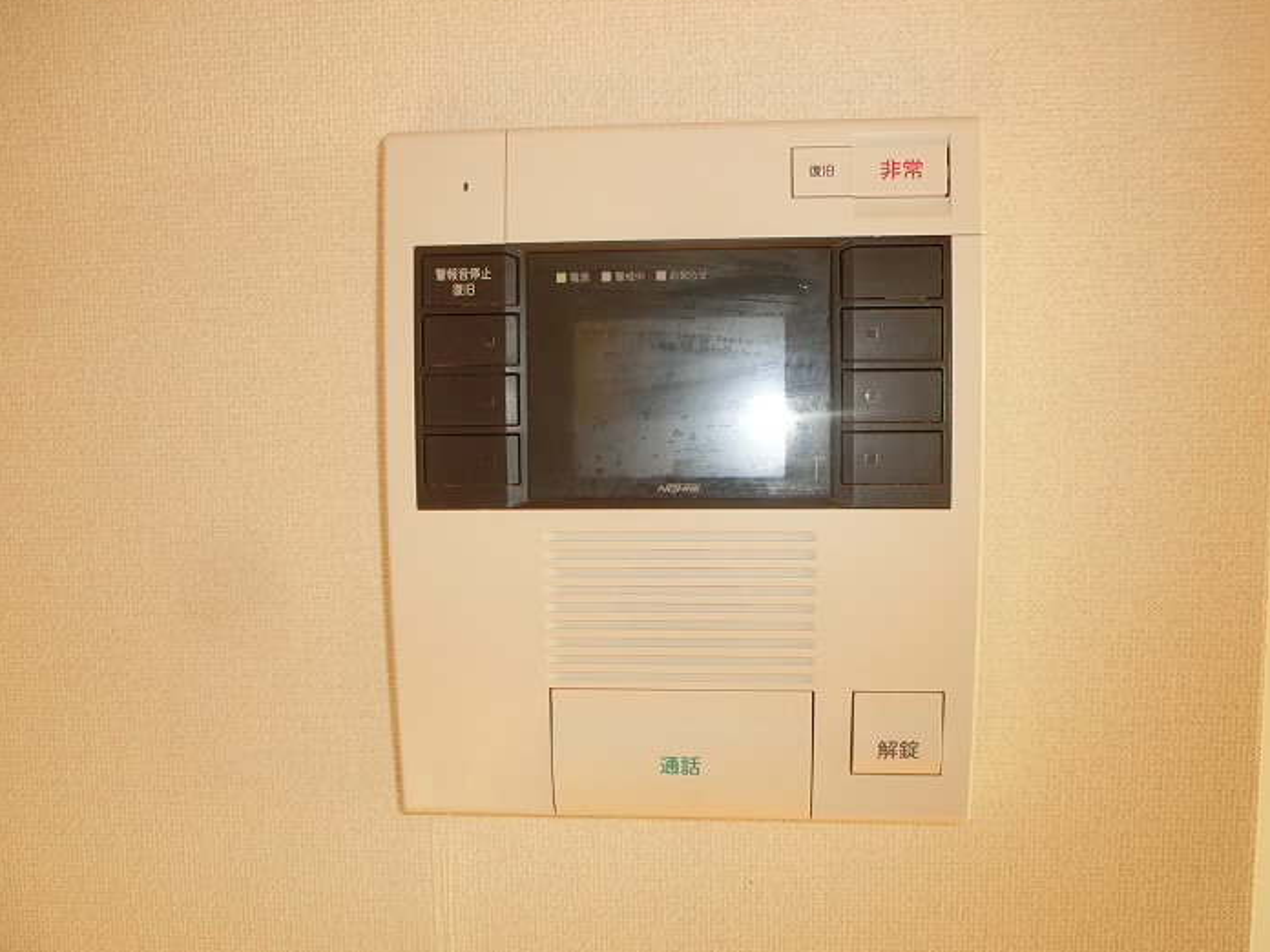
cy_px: 482
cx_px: 656
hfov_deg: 69.4
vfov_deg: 54.9
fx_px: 917
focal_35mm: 25
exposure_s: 1/125
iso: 125
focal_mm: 4.24
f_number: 3
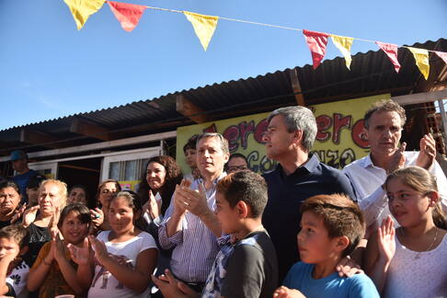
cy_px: 149
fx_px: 298
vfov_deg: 53.1
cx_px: 224
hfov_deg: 73.7
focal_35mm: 24
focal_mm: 24
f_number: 2.8
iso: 125
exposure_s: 1/800
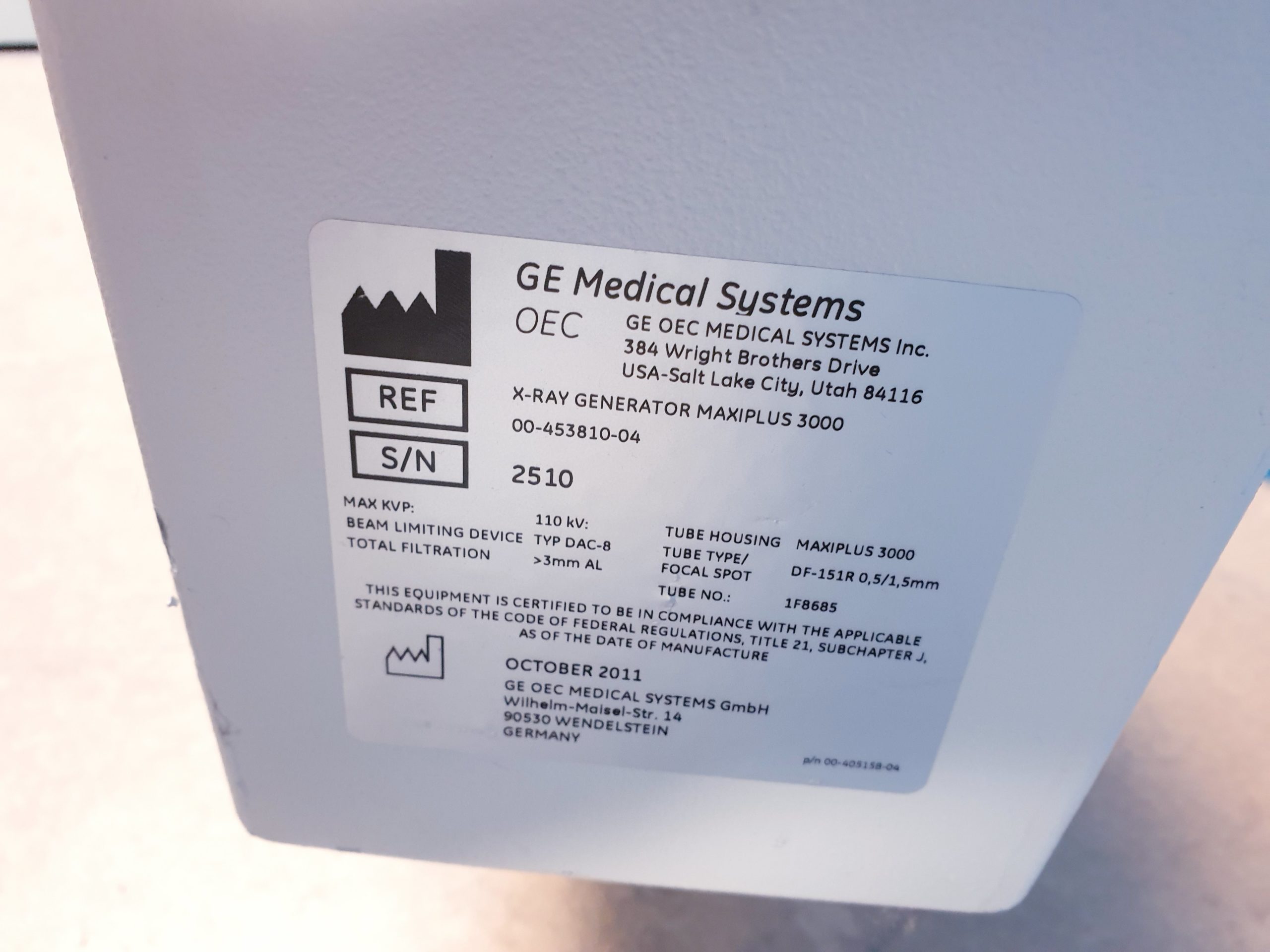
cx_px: 635
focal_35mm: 26
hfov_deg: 67.3
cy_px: 476
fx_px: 954
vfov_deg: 53.1
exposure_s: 1/25
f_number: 2.4
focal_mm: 4.3
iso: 320
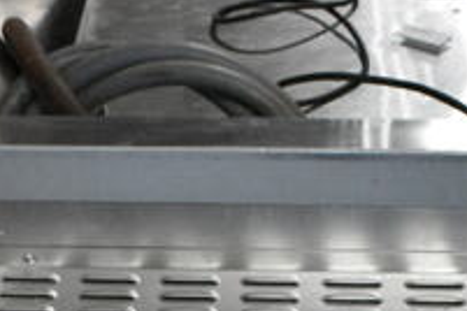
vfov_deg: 15.4
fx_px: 1064
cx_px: 242
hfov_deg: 24.8
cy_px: 466
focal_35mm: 82
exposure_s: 1/400
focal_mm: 18
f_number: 10
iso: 6400
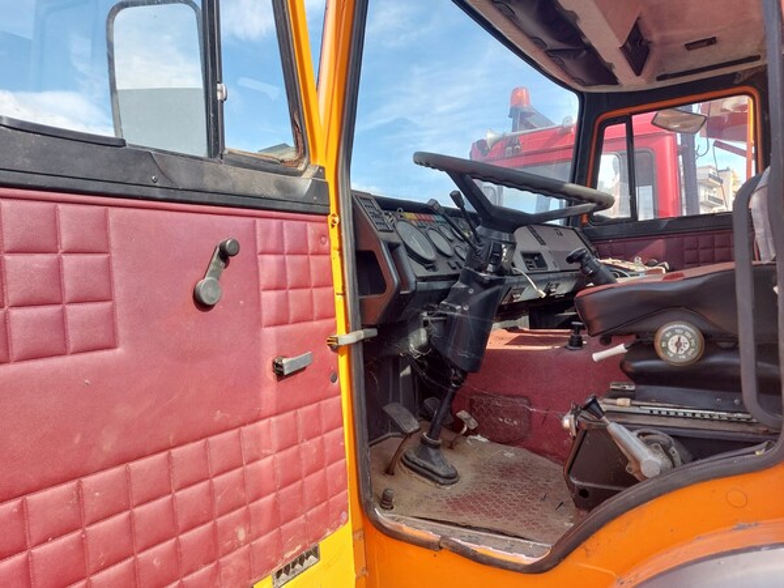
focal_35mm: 25
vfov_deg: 54.9
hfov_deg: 69.4
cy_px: 294
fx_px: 566
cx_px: 392
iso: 25
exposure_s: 1/305
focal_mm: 5.23
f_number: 1.8
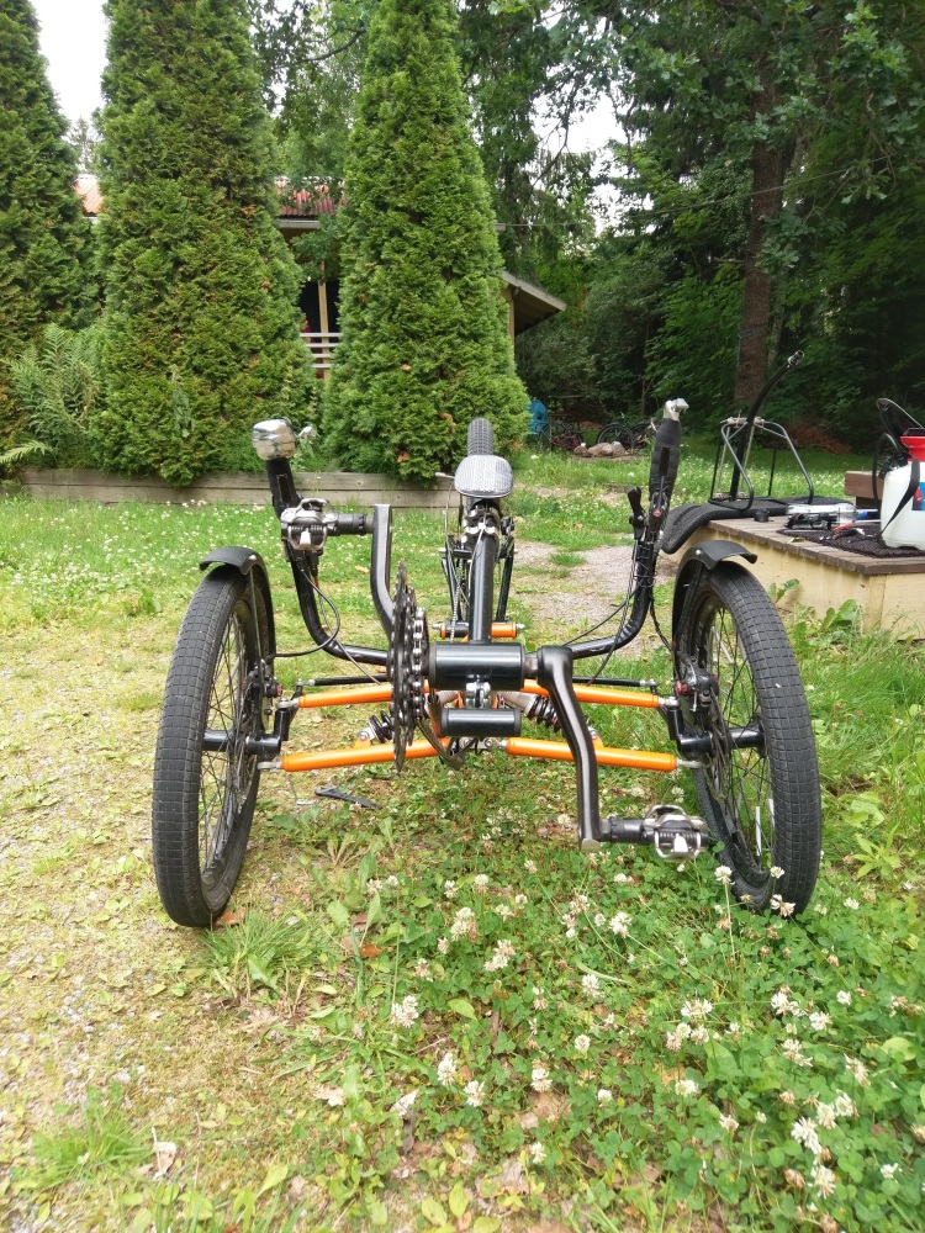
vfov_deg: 67.3
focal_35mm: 26
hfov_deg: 53.1
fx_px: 926
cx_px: 462
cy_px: 616
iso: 100
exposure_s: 1/330
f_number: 1.8
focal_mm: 4.58
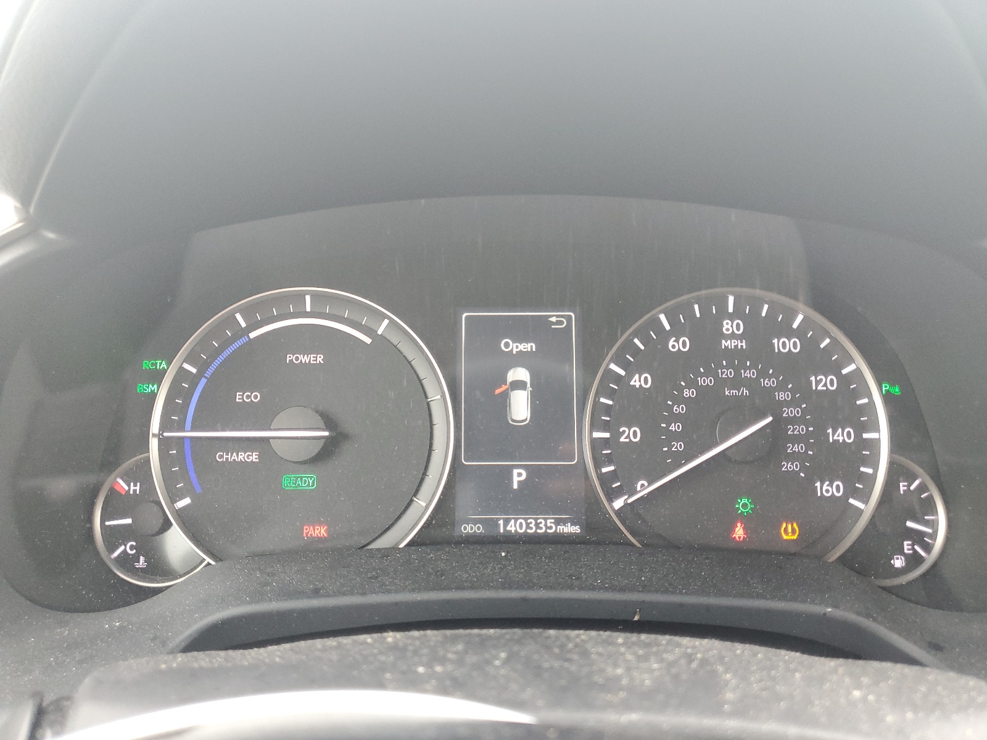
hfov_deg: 67.3
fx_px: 741
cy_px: 370
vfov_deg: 53.1
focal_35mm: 26
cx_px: 494
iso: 150
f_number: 1.5
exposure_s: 1/60.2
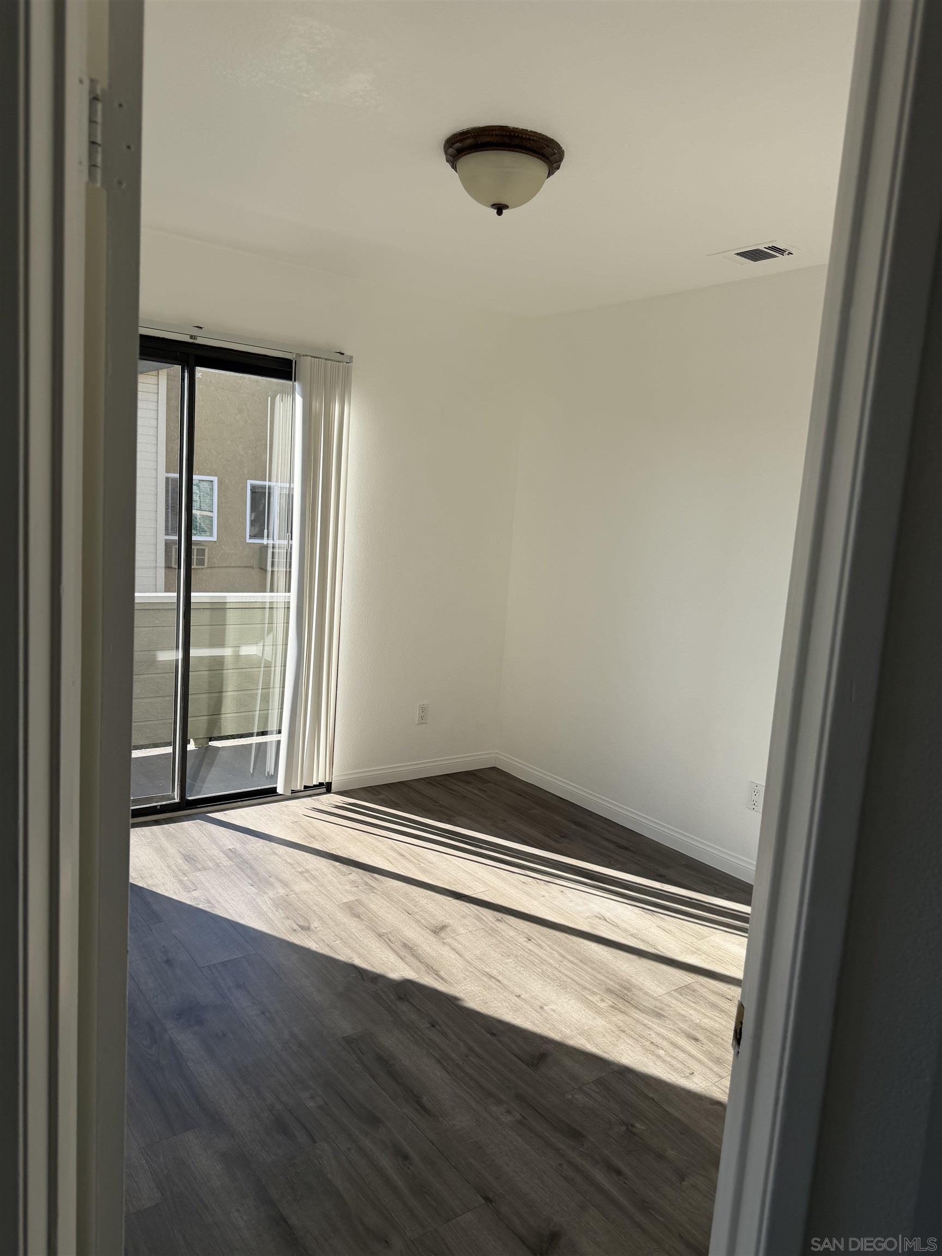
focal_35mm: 24
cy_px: 628
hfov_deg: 56.8
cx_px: 471
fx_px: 871
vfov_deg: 71.6
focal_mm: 6.76
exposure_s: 1/1292
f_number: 1.78
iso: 80
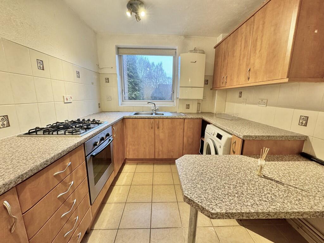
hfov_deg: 102.1
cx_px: 162
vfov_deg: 85.7
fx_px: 131
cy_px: 122
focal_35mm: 14
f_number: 2.2
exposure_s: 1/50
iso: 250
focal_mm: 2.22
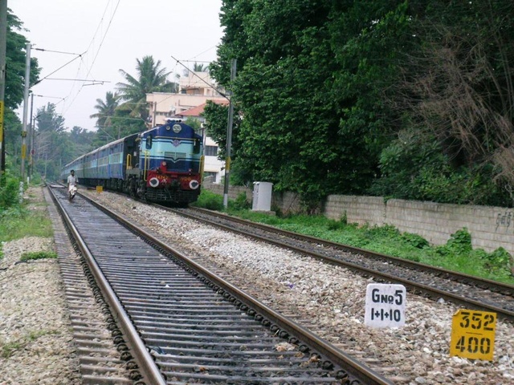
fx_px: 1722
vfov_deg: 12.8
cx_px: 257
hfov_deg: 17.0
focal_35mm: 116
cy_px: 192
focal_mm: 24
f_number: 4.6
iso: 200
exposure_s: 1/121
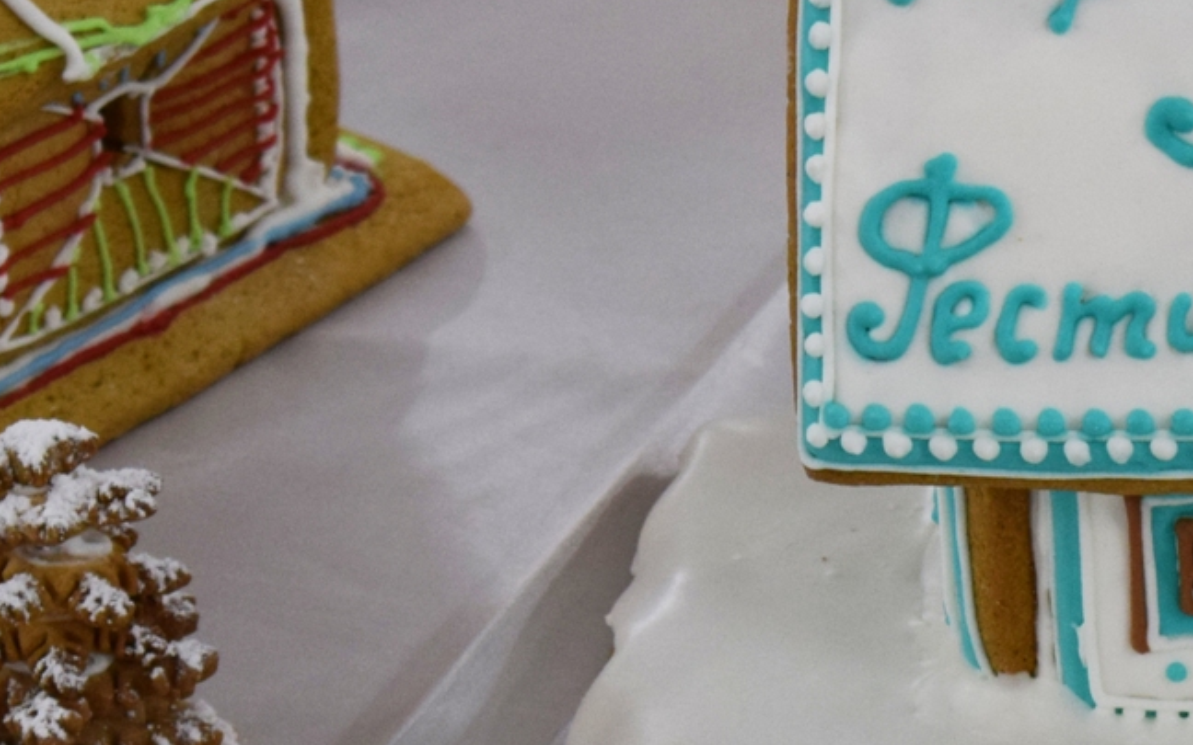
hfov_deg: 8.9
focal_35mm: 233
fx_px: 7589
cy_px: 646
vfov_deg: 5.6
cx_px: 1510
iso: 800
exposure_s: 1/60
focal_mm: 55
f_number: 5.6
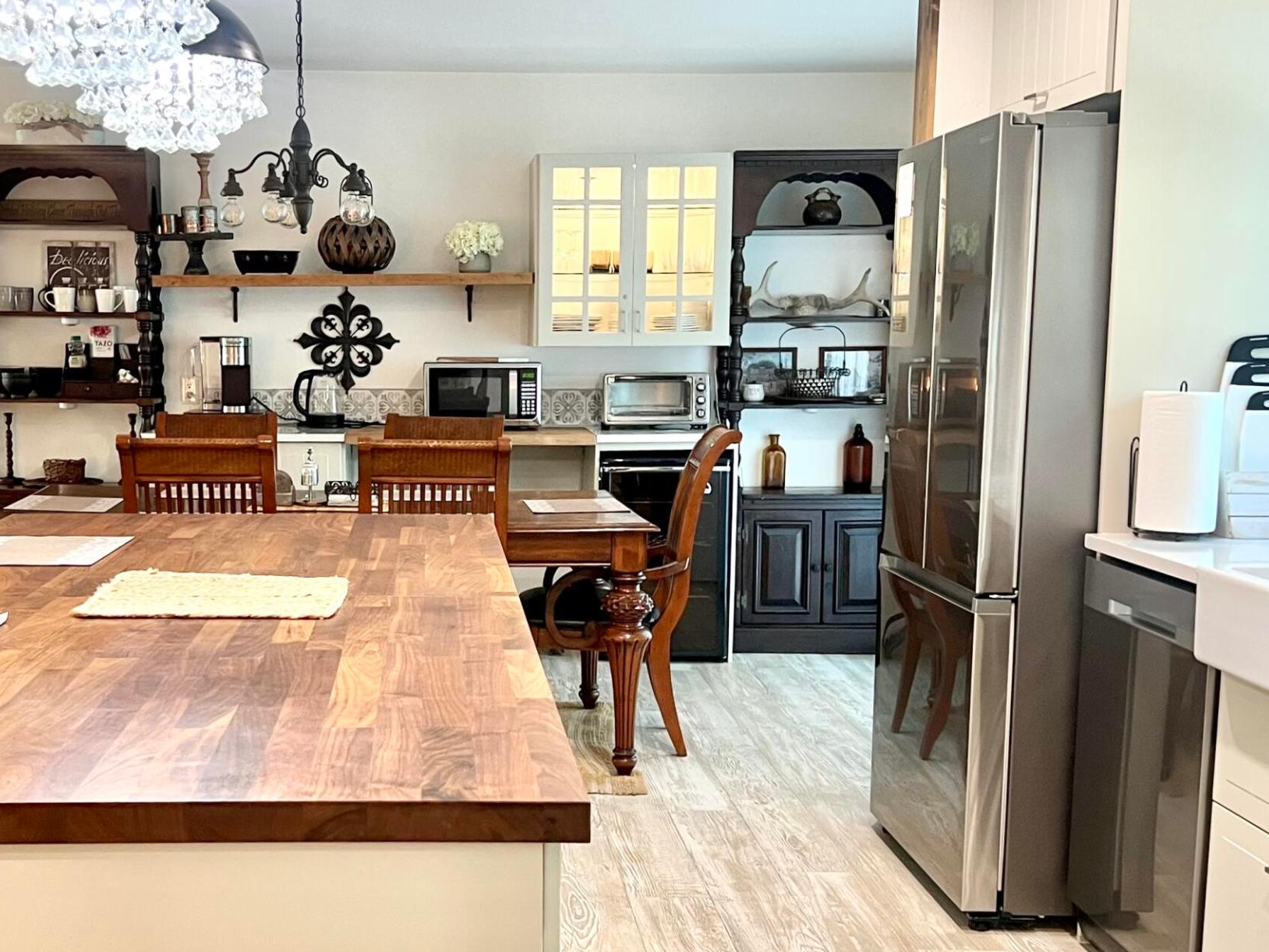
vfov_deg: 31.4
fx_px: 1686
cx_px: 417
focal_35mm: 46
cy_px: 567
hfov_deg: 40.7
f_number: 1.5
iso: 160
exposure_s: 1/60
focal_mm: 5.7
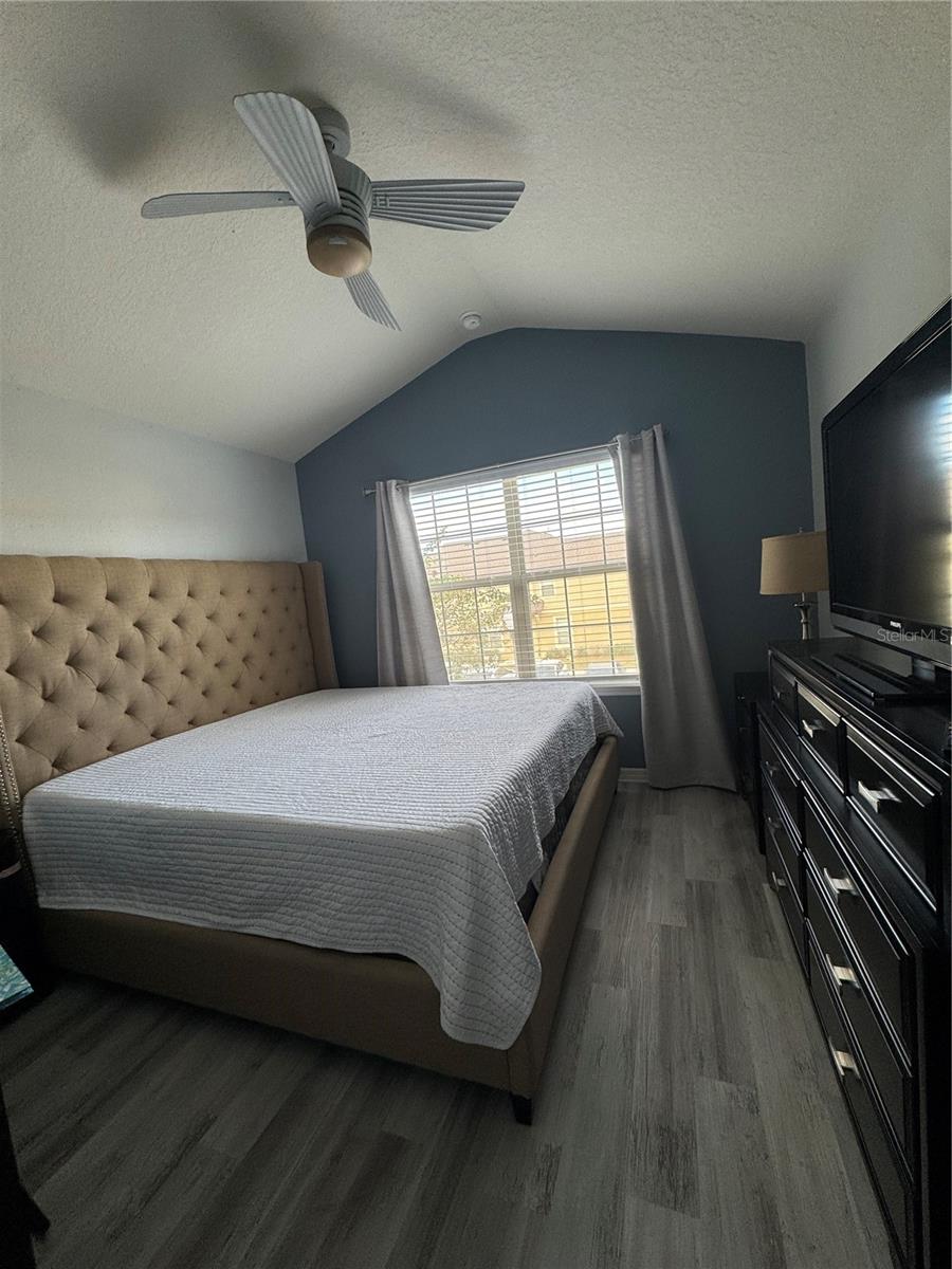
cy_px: 634
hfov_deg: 85.7
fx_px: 513
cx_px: 476
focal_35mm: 14
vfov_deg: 102.1
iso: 50
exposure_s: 1/99
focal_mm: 2.22
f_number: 2.2
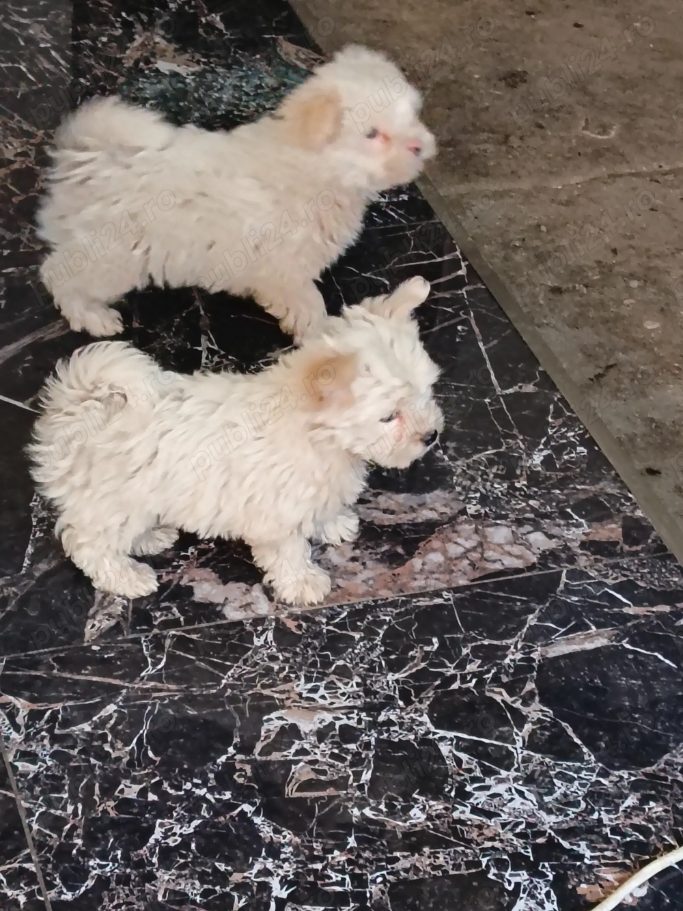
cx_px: 342
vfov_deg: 21.5
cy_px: 456
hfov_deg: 16.2
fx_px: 2395
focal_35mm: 91
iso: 651
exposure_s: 1/50
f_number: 1.75
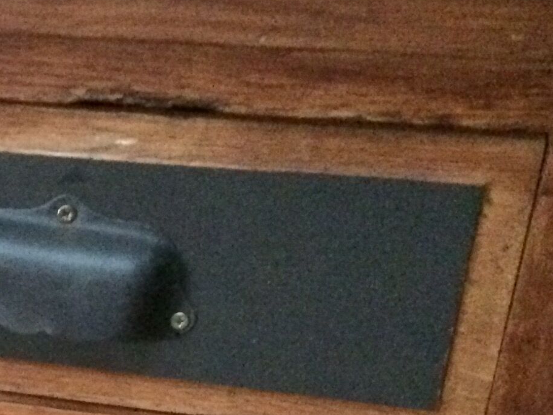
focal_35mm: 104
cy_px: 541
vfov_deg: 13.7
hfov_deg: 16.3
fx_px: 1662
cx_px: -400
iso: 2000
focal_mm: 4.15
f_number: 2.2
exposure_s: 1/17
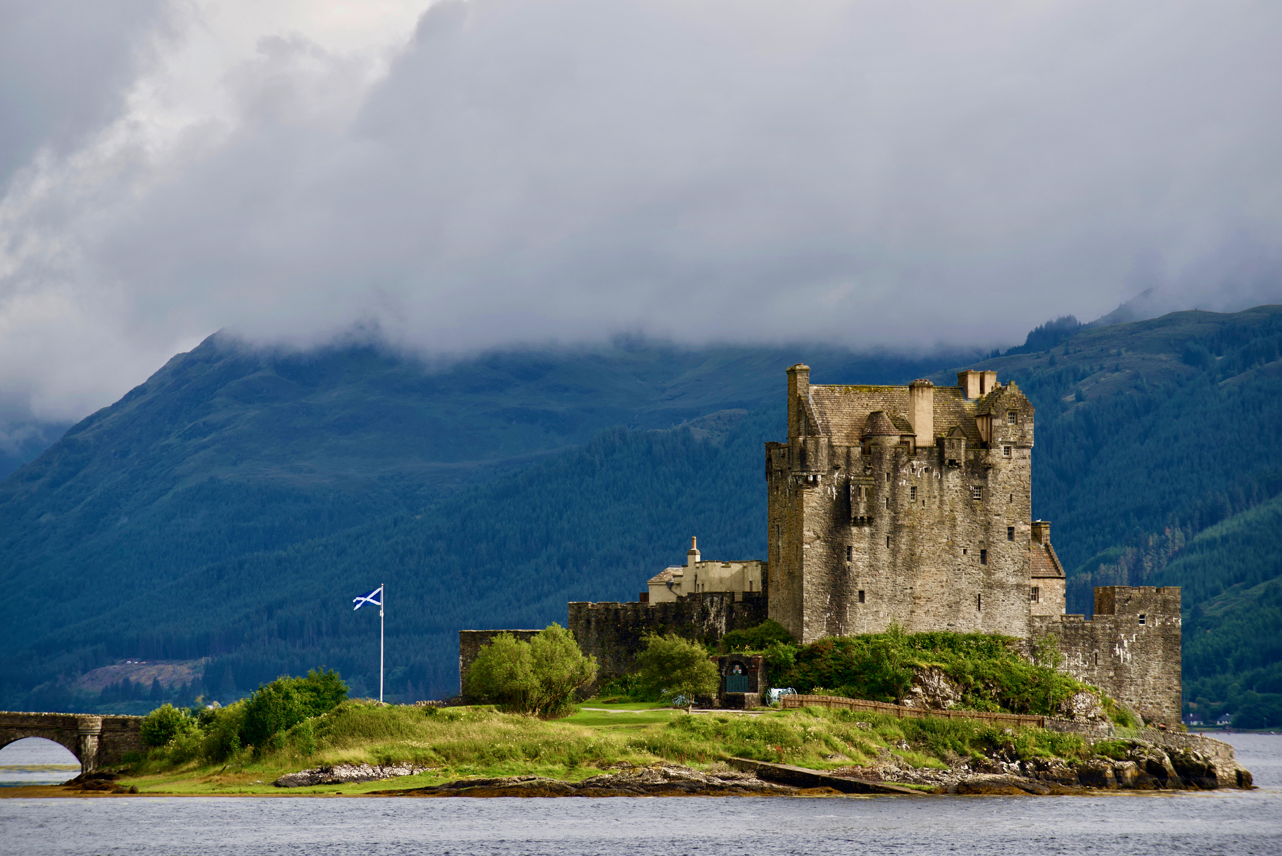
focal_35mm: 200
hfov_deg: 10.3
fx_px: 7125
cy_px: 428
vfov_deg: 6.9
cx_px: 641
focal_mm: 200
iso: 100
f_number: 4
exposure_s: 1/750
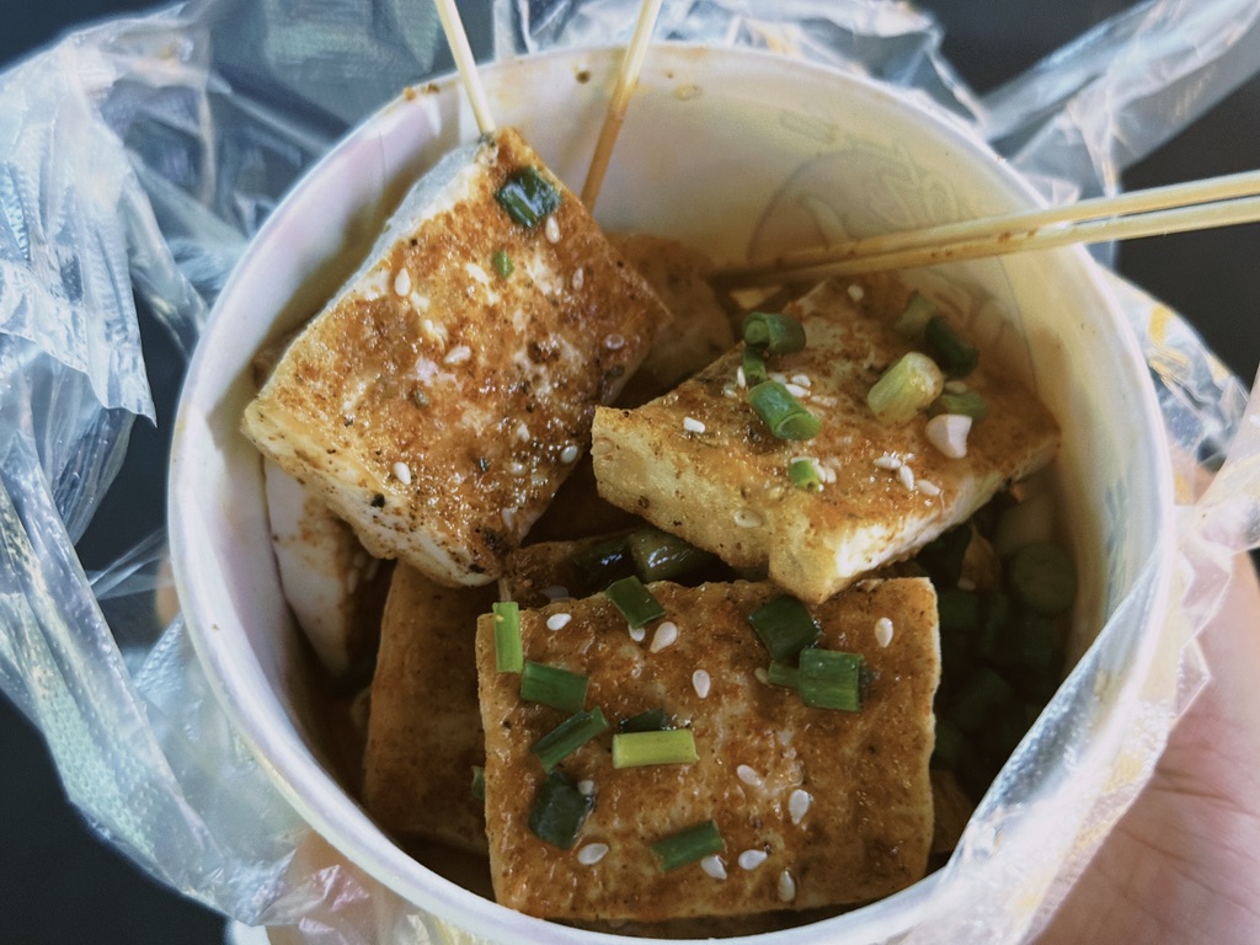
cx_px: 630
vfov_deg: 30.3
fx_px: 1747
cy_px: 472
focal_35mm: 48
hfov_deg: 39.7
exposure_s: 1/50
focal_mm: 6.76
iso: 80
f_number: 1.78
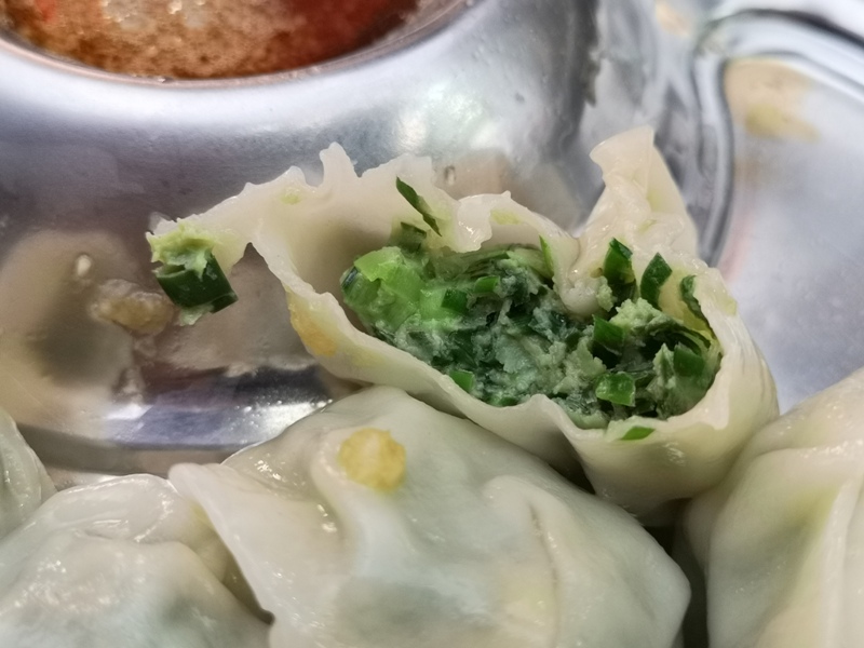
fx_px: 1098
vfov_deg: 32.9
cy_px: 324
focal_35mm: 44
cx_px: 432
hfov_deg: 42.9
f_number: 1.8
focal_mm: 3.95
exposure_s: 1/60
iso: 200
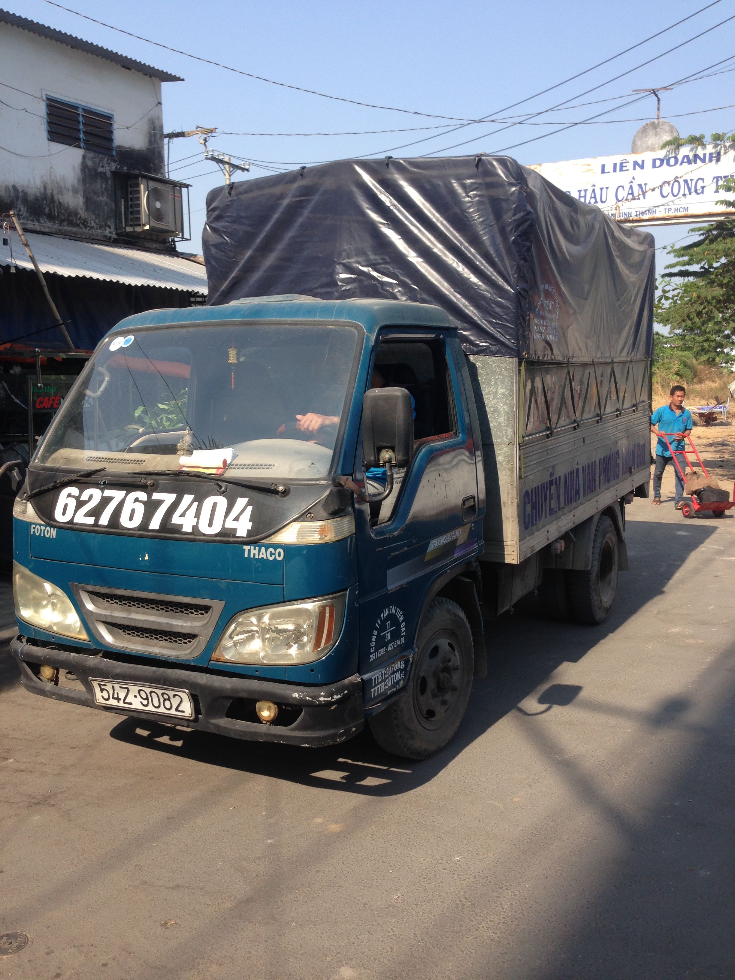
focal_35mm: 33
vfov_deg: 55.4
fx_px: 934
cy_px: 490
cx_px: 368
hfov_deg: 42.9
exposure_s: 1/861
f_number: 2.4
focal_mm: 4.12
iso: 50
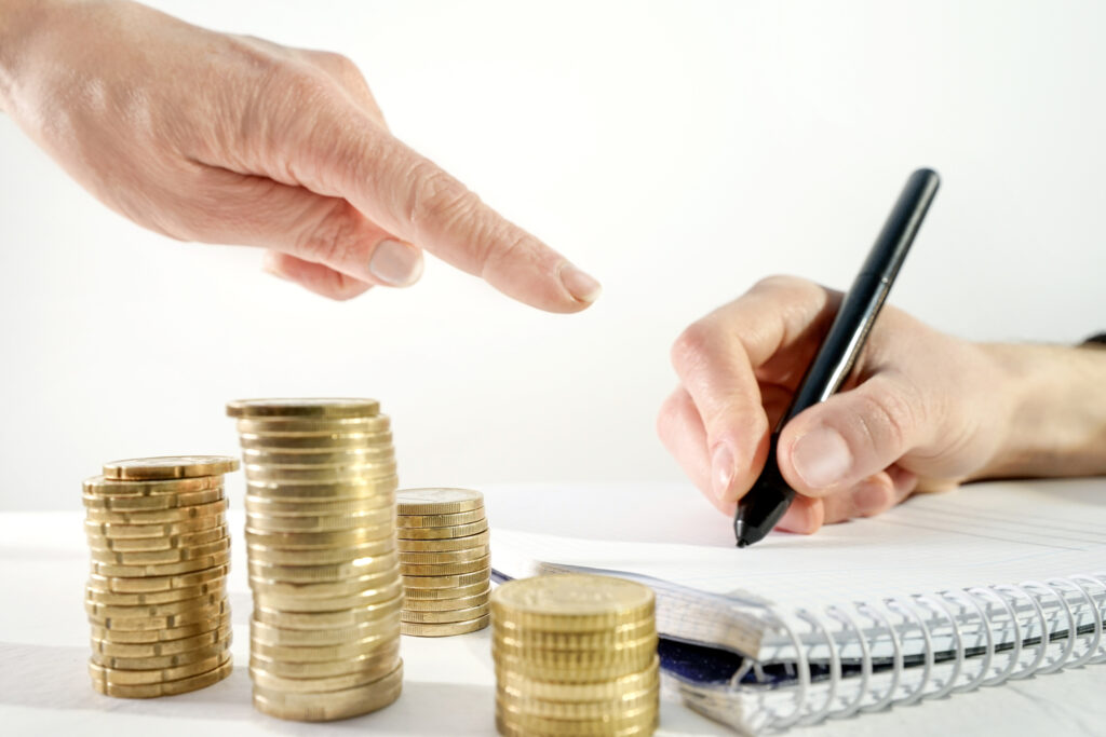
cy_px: 368
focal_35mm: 28
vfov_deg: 46.4
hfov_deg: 65.5
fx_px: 860
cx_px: 553
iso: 640
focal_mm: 28
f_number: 9
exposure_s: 1/80
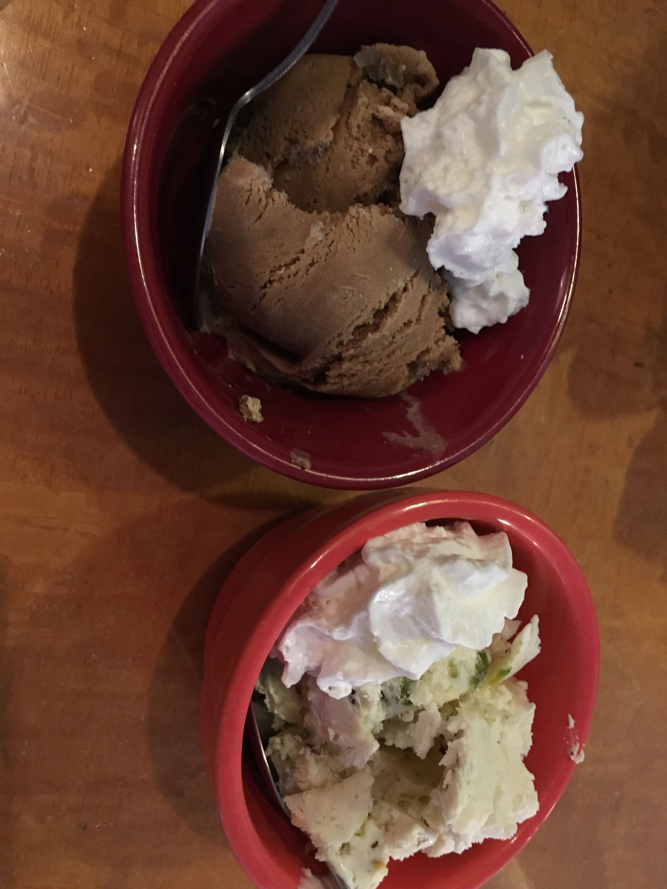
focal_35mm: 29
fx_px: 745
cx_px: 334
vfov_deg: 61.7
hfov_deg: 48.2
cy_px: 444
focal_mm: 4.15
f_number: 2.2
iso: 400
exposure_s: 1/17
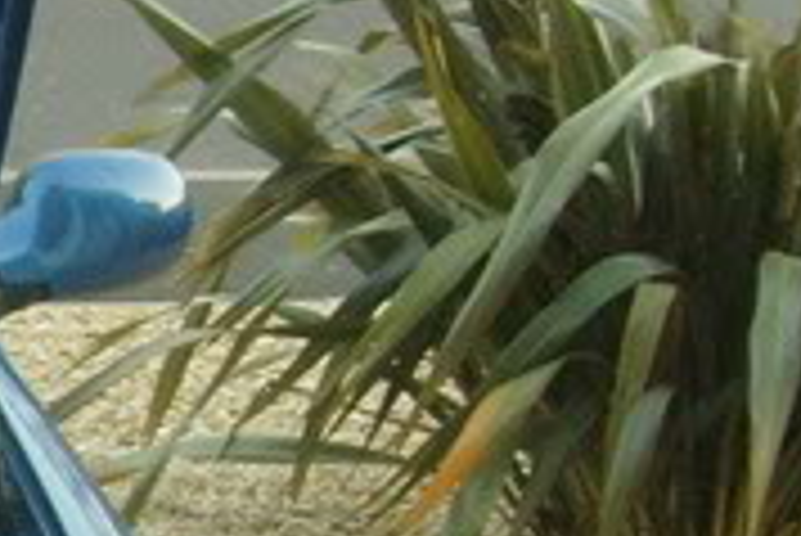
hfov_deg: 10.2
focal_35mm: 182
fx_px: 4053
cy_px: 649
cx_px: -945
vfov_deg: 7.5
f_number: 3.5
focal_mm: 6.6
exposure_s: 1/45
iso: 200
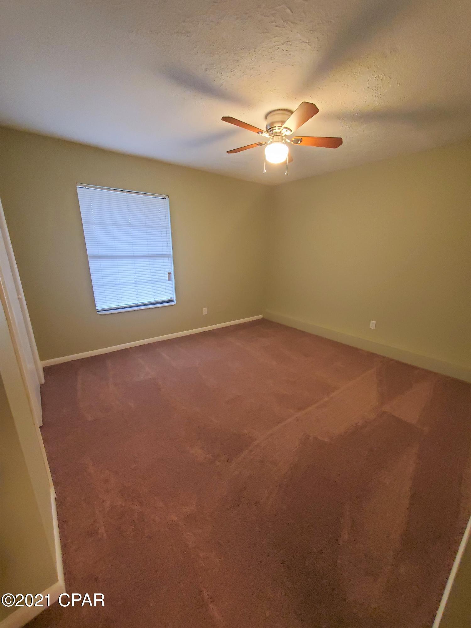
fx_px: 236
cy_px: 314
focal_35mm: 13
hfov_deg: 89.9
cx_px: 236
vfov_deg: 106.2
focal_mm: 1.8
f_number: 2.2
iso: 500
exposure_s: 1/29
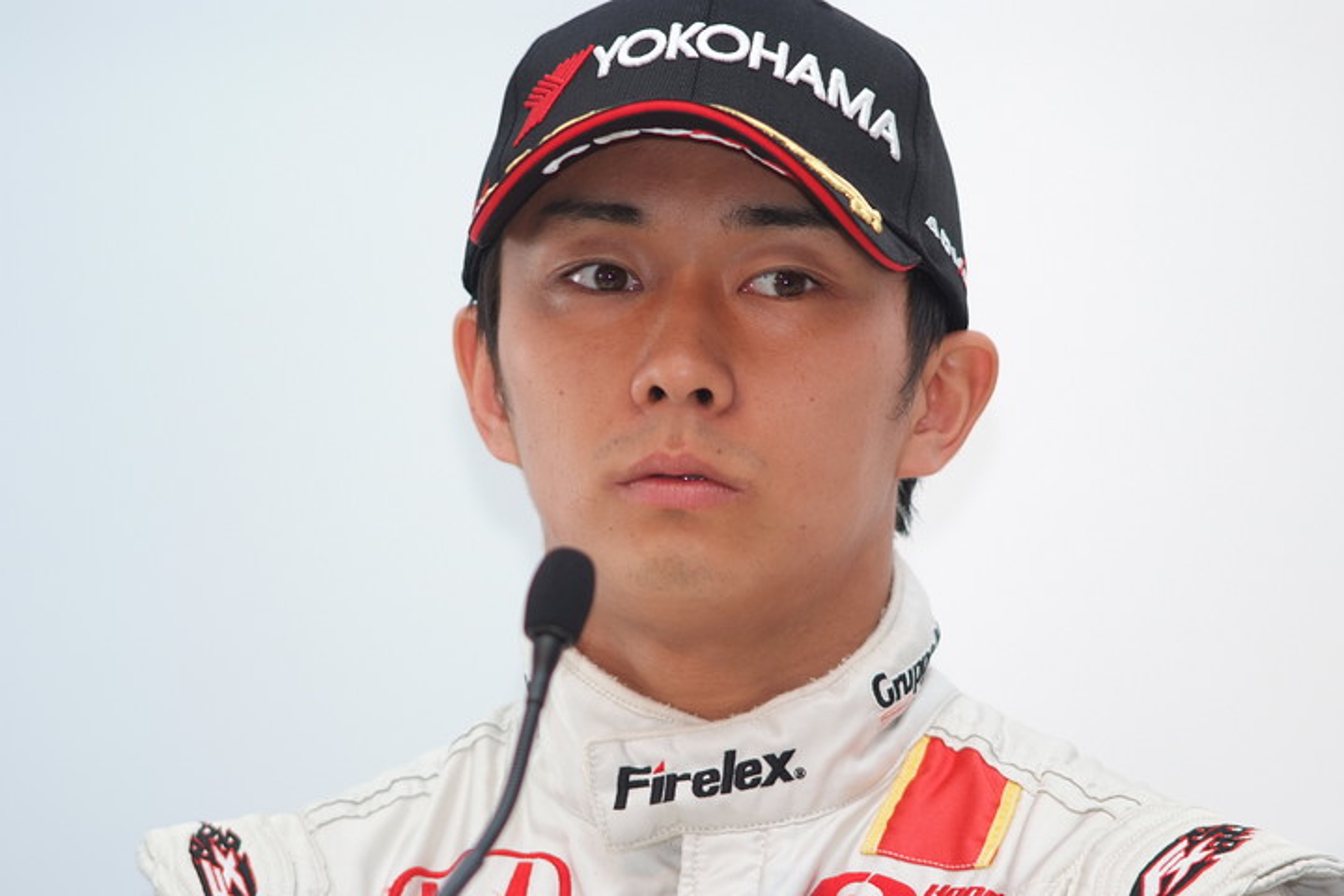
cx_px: 672
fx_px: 10079
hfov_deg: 7.6
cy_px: 448
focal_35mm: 270
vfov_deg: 5.1
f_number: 2.8
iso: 200
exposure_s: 1/250
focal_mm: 180
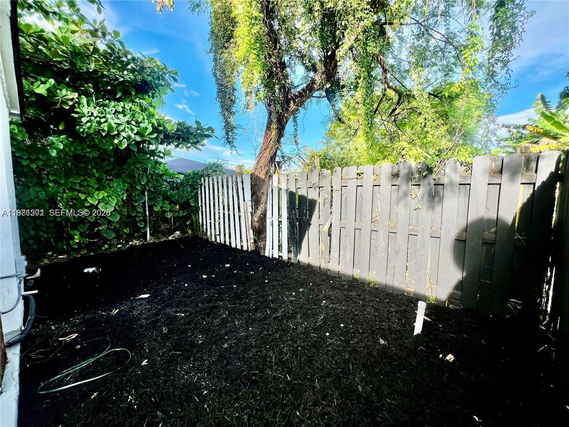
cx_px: 284
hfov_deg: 106.2
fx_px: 214
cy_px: 214
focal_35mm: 13
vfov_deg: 89.9
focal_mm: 1.57
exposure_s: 1/229
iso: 32
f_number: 1.8
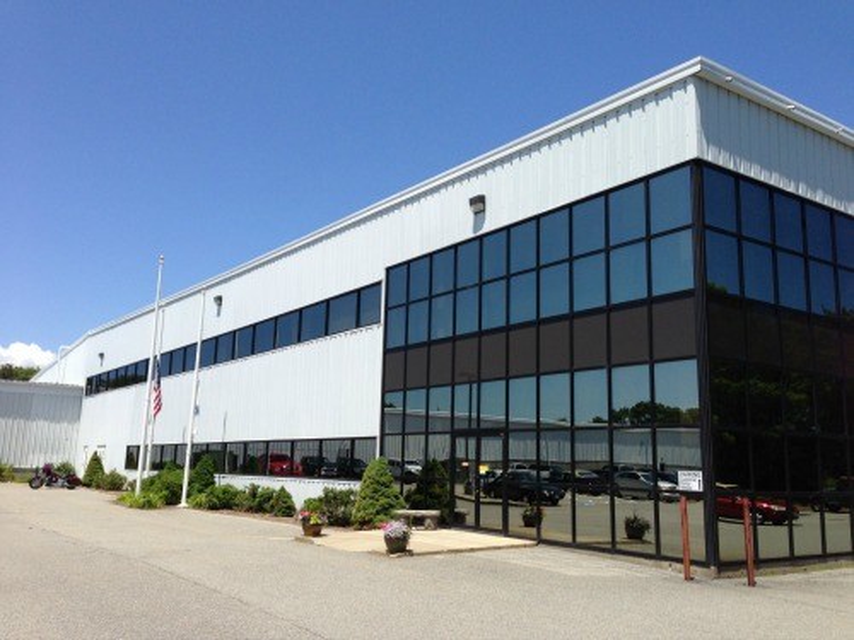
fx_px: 814
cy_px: 320
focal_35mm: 33
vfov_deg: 42.9
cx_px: 427
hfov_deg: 55.4
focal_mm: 4.13
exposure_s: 1/1748
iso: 50
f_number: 2.4
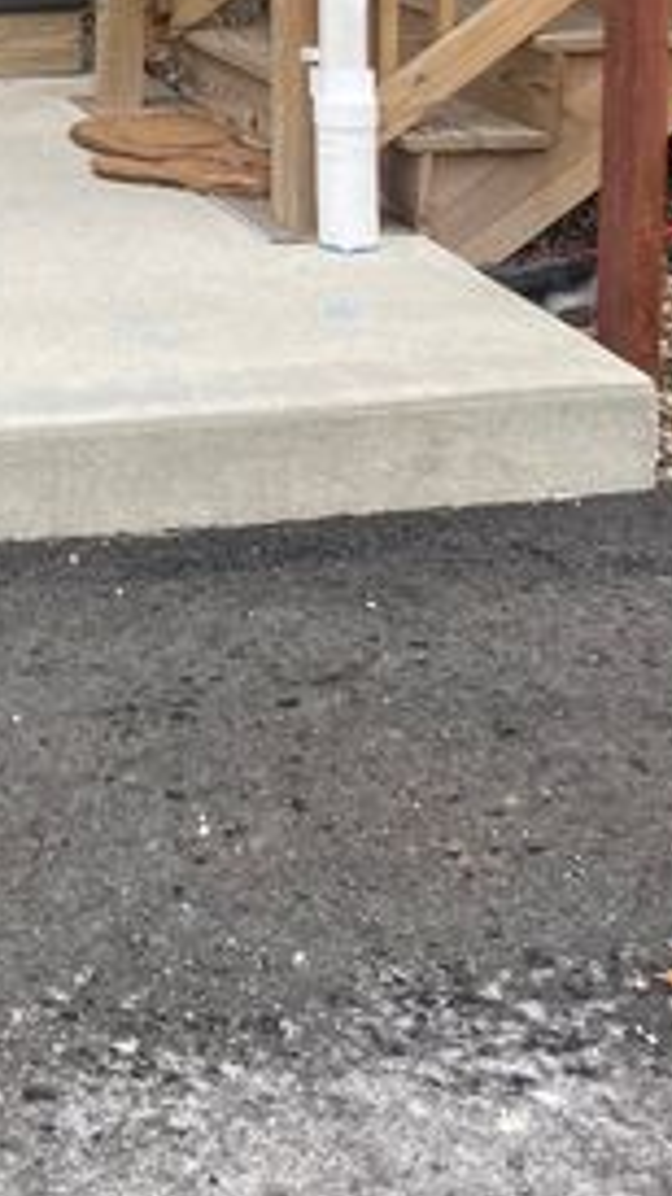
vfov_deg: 27.8
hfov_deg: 16.0
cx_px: -336
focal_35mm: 69
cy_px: -133
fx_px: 2187
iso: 32
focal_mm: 4.25
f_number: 1.8
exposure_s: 1/173
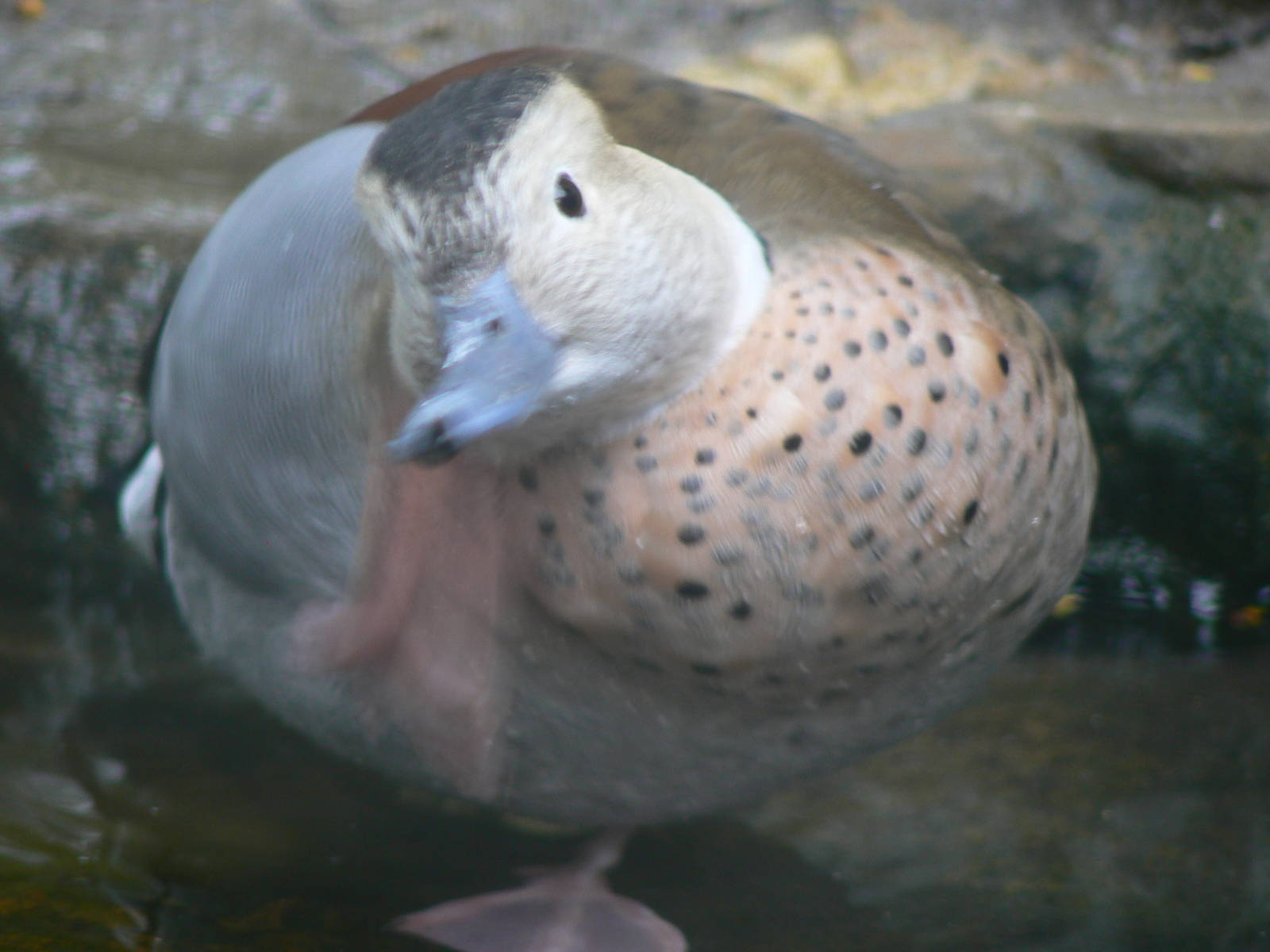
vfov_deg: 3.4
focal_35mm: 432
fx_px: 15849
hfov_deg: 4.6
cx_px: 635
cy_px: 476
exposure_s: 1/50
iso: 80
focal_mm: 72
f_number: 3.3
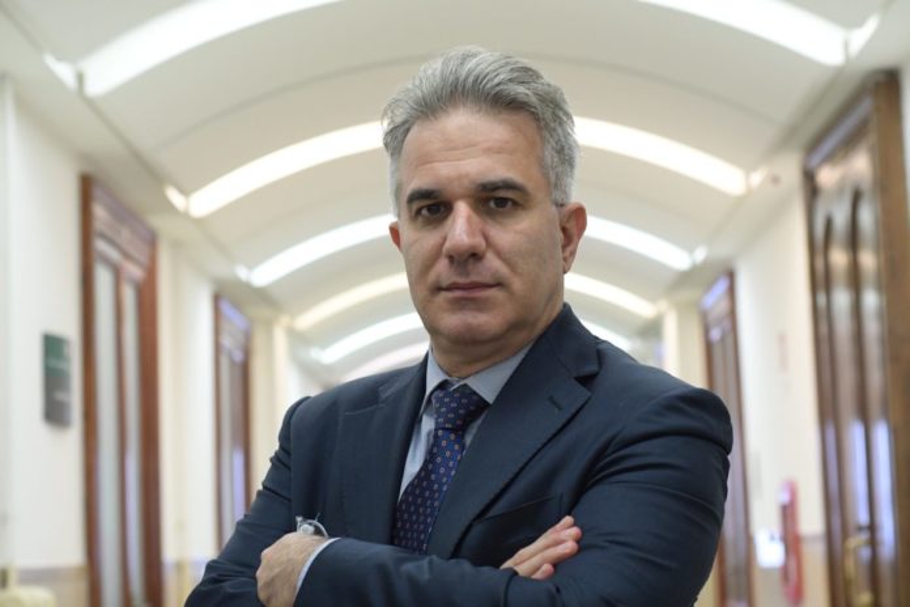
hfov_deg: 27.0
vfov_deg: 18.2
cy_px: 304
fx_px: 1896
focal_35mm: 75
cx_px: 455
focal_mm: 50
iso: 3200
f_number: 4
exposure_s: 1/80
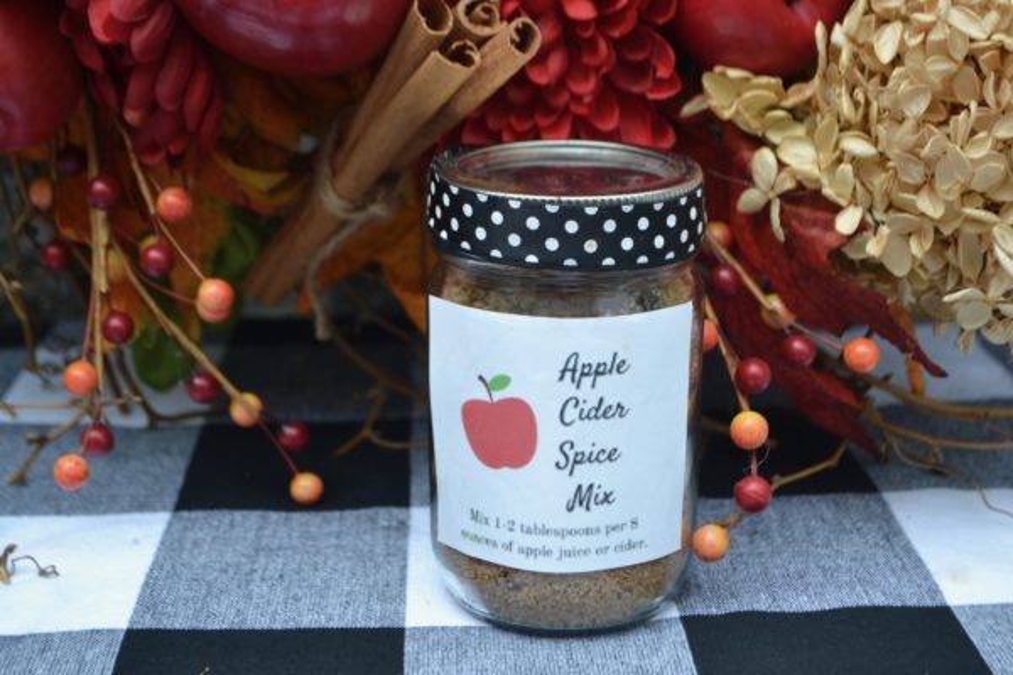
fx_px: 1604
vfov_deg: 23.8
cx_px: 506
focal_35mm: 57
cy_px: 338
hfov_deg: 35.1
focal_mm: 38
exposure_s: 1/100
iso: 400
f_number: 5
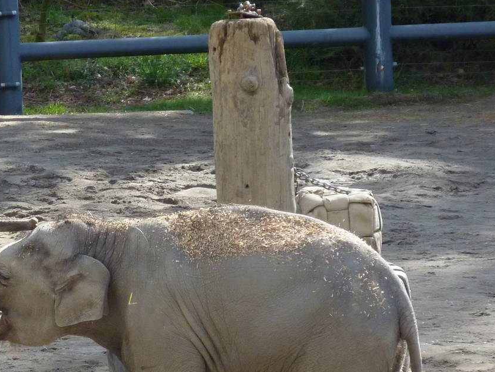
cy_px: 332
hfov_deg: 6.6
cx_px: 116
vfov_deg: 4.9
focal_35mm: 302
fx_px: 4319
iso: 250
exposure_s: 1/500
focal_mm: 25.9
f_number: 4.5
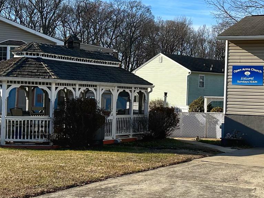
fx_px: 488
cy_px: 90
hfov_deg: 30.1
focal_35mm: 64
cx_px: 171
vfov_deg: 22.9
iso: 80
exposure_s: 1/4184
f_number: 1.78
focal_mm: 6.86
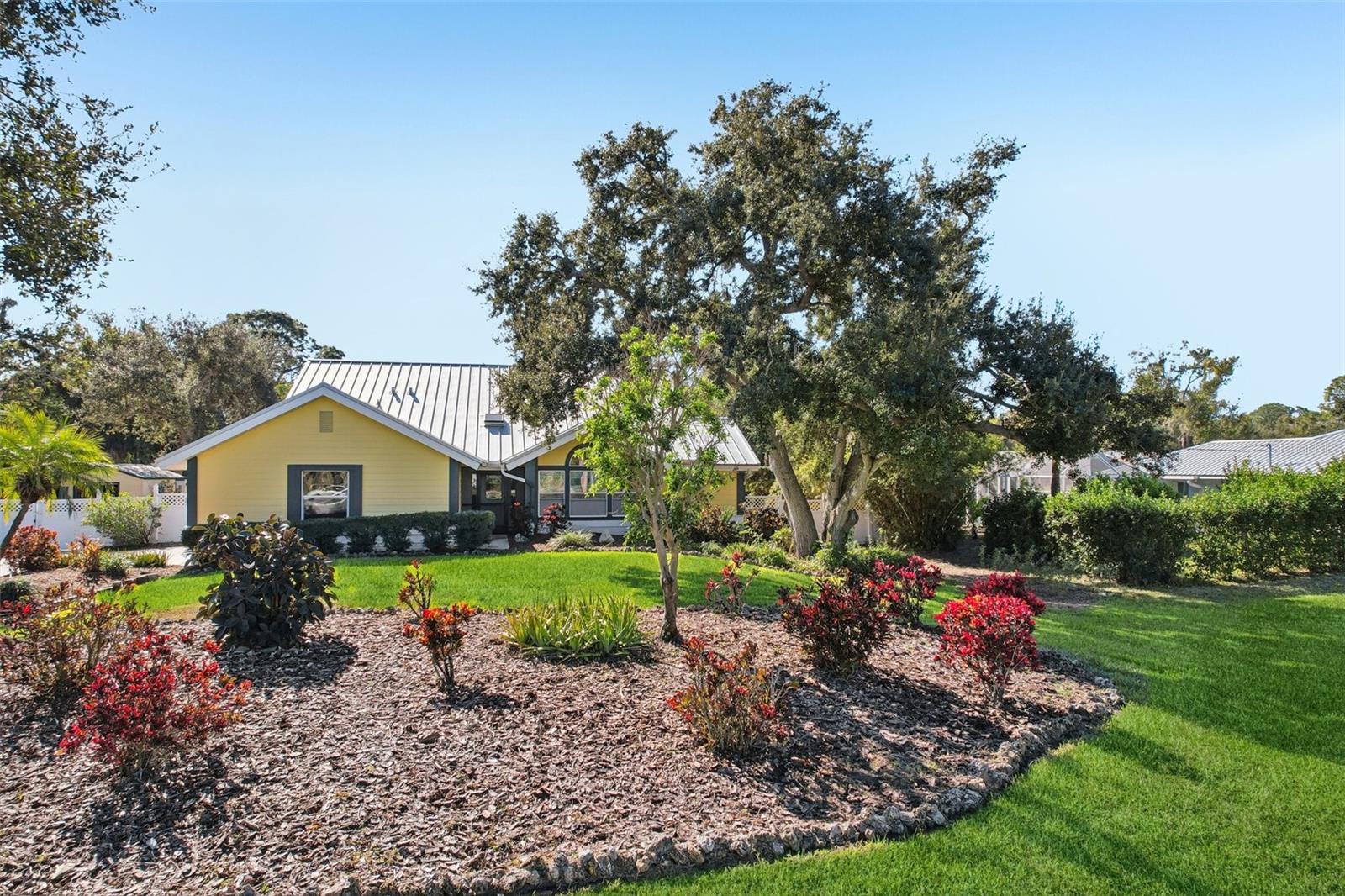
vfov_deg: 57.2
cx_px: 672
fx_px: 822
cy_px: 448
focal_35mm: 22
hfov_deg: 78.6
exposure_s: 1/1500
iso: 100
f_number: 2.8
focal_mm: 8.4
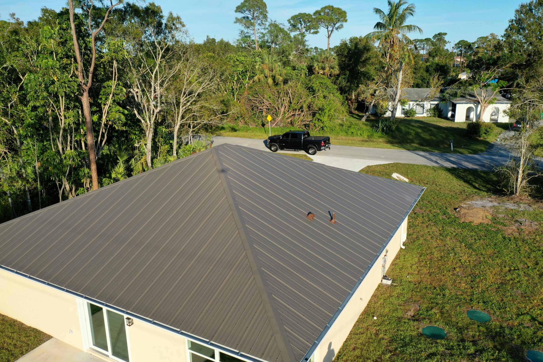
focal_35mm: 28
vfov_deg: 46.4
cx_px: 272
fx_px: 422
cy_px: 181
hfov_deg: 65.5
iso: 100
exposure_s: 1/500
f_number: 5.6
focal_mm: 10.26
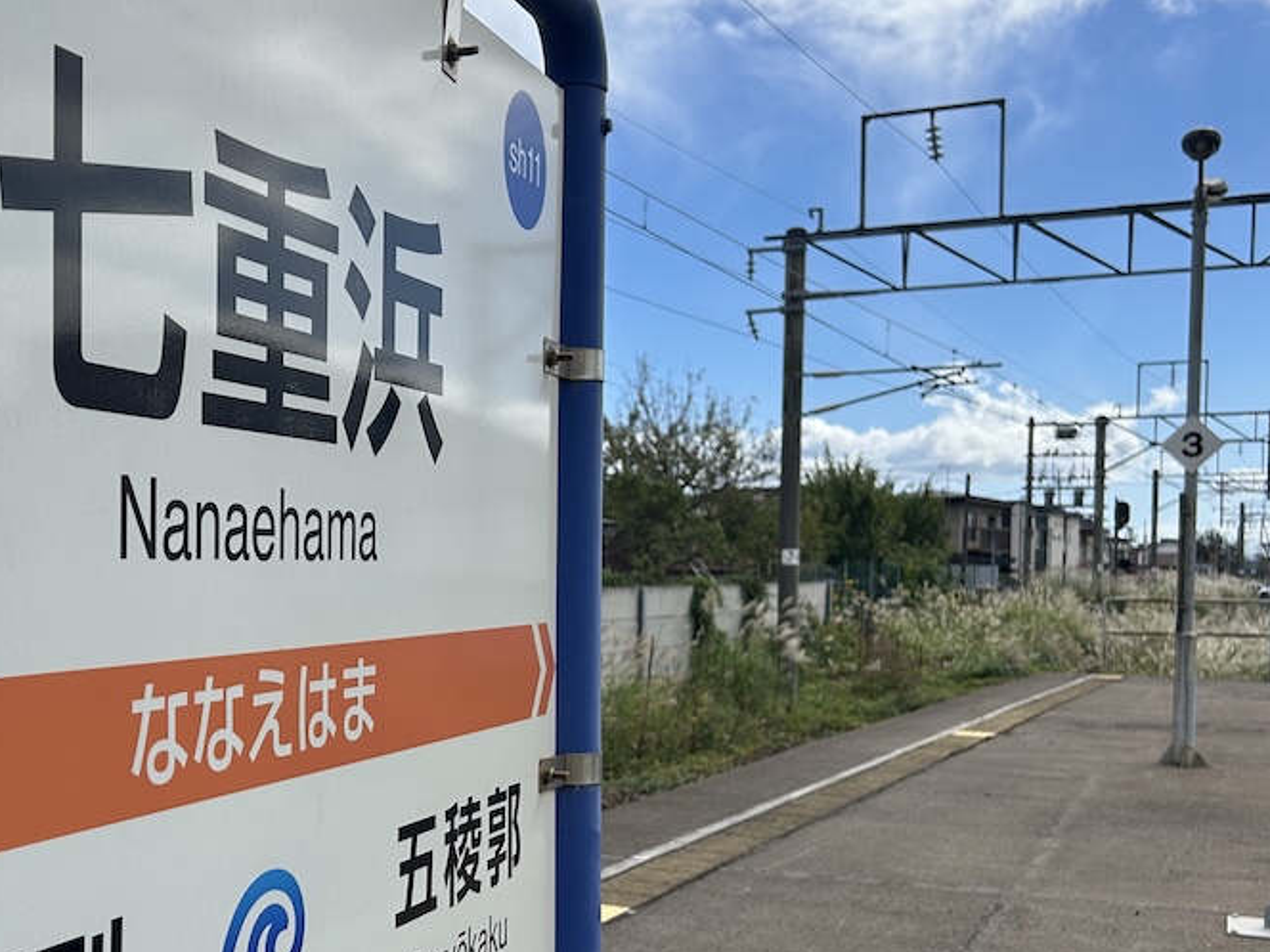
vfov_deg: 30.7
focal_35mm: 47
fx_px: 1724
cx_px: 340
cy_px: 629
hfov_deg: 39.5
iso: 50
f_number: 1.5
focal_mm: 5.7
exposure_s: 1/4630
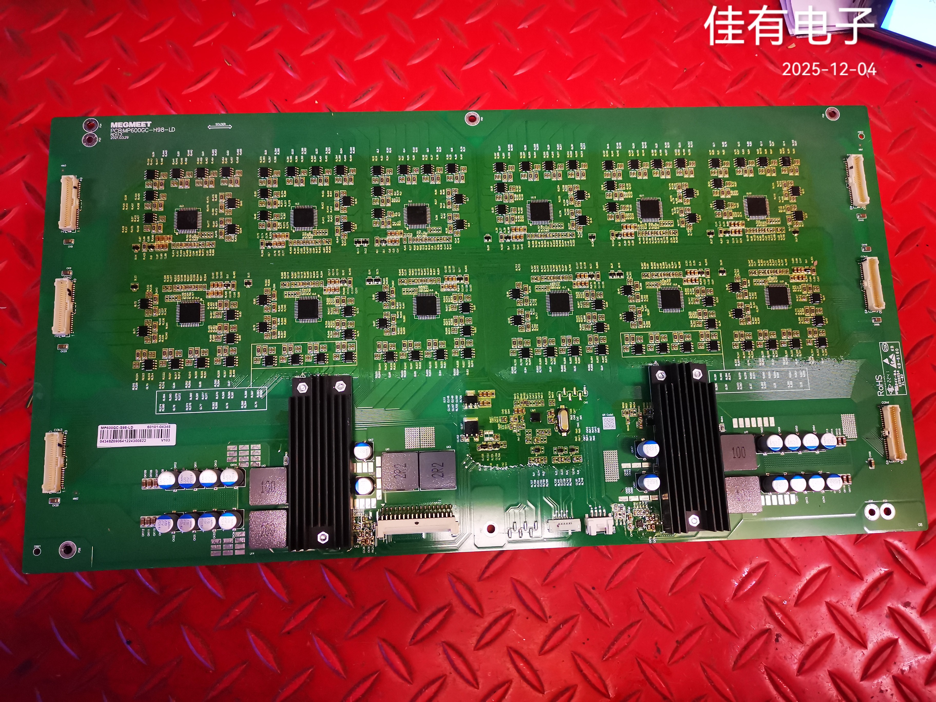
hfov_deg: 65.3
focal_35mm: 27
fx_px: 730
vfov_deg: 51.4
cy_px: 351
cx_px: 468
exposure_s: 1/25
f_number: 1.8
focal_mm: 5.58
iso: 1000
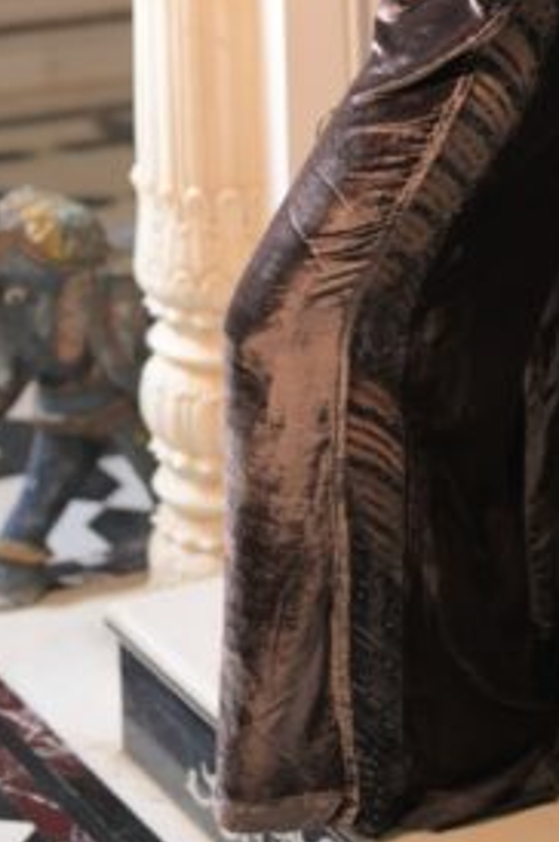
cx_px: 570
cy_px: 6
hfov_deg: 11.1
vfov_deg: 16.5
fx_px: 2849
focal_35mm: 122
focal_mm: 50
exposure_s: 1/200
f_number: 2.5
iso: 250
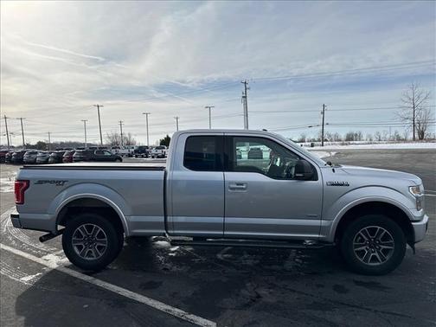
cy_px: 164
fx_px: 302
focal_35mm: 24
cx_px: 218
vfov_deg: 56.8
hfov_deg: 71.6
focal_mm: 6.86
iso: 80
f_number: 1.78
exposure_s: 1/13699
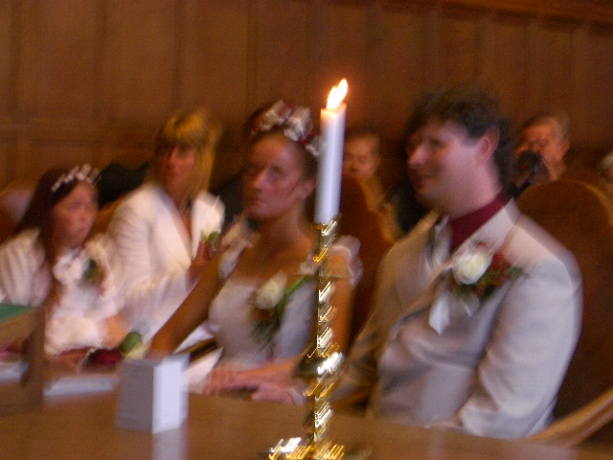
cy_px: 230
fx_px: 1859
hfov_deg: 18.7
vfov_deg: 14.1
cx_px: 306
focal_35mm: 105
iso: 100
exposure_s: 1/8
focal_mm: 17.4
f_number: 4.8
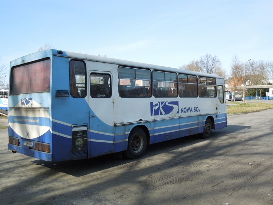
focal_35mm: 31
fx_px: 244
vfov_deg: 45.4
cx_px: 136
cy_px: 102
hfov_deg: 58.4
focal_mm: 5.6
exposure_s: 1/400
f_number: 3.6
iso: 100
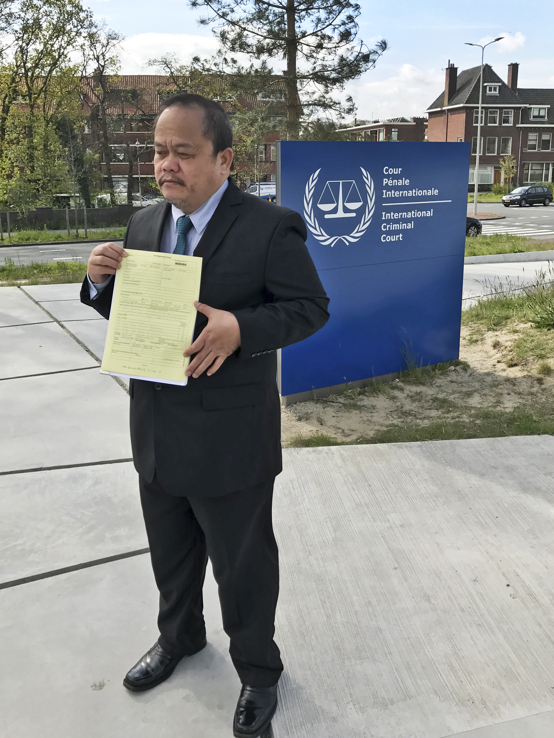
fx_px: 597
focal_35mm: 28
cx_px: 277
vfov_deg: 63.4
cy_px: 369
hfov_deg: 49.7
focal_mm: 3.99
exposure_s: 1/1650
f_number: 1.8
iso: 20
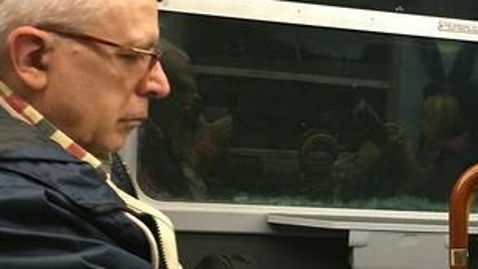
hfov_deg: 32.5
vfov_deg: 19.3
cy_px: 183
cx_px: 411
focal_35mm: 62
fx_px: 786
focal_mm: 4.15
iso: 200
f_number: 2.2
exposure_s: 1/20
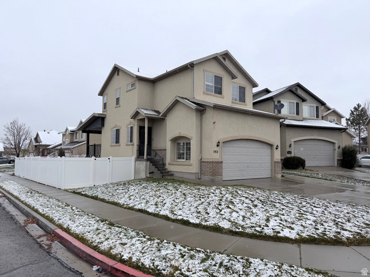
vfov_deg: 56.8
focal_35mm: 24
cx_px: 185
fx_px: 257
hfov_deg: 71.6
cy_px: 138
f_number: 1.78
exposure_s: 1/1812
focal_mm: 6.76
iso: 80
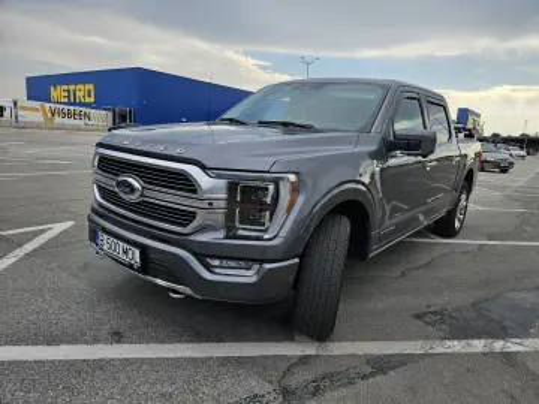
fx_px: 358
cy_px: 202
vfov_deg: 58.9
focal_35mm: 23
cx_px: 270
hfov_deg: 73.9
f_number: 1.8
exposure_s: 1/1445
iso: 32
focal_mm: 5.4
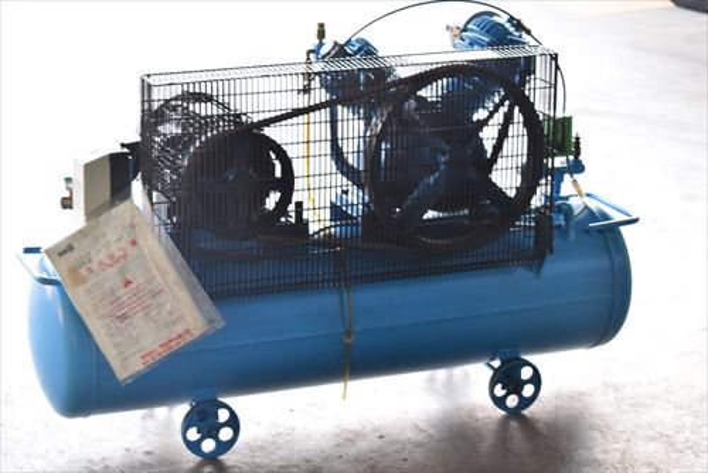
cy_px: 236
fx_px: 1623
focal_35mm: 82
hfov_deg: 24.6
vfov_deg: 16.6
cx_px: 354
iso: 1250
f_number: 6.3
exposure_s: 1/25
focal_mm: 55
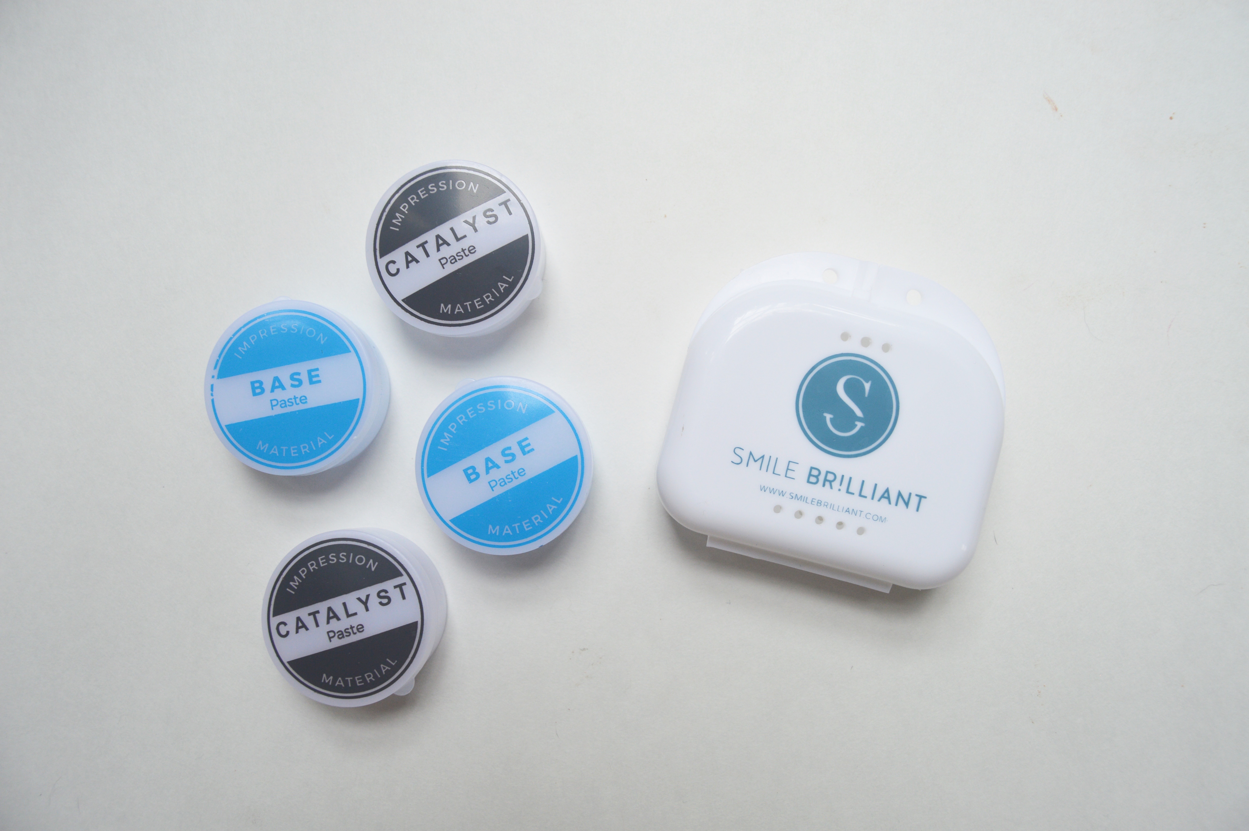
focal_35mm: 27
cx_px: 624
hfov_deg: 67.4
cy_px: 416
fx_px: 936
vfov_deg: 47.8
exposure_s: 1/125
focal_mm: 18
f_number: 5.6
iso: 220
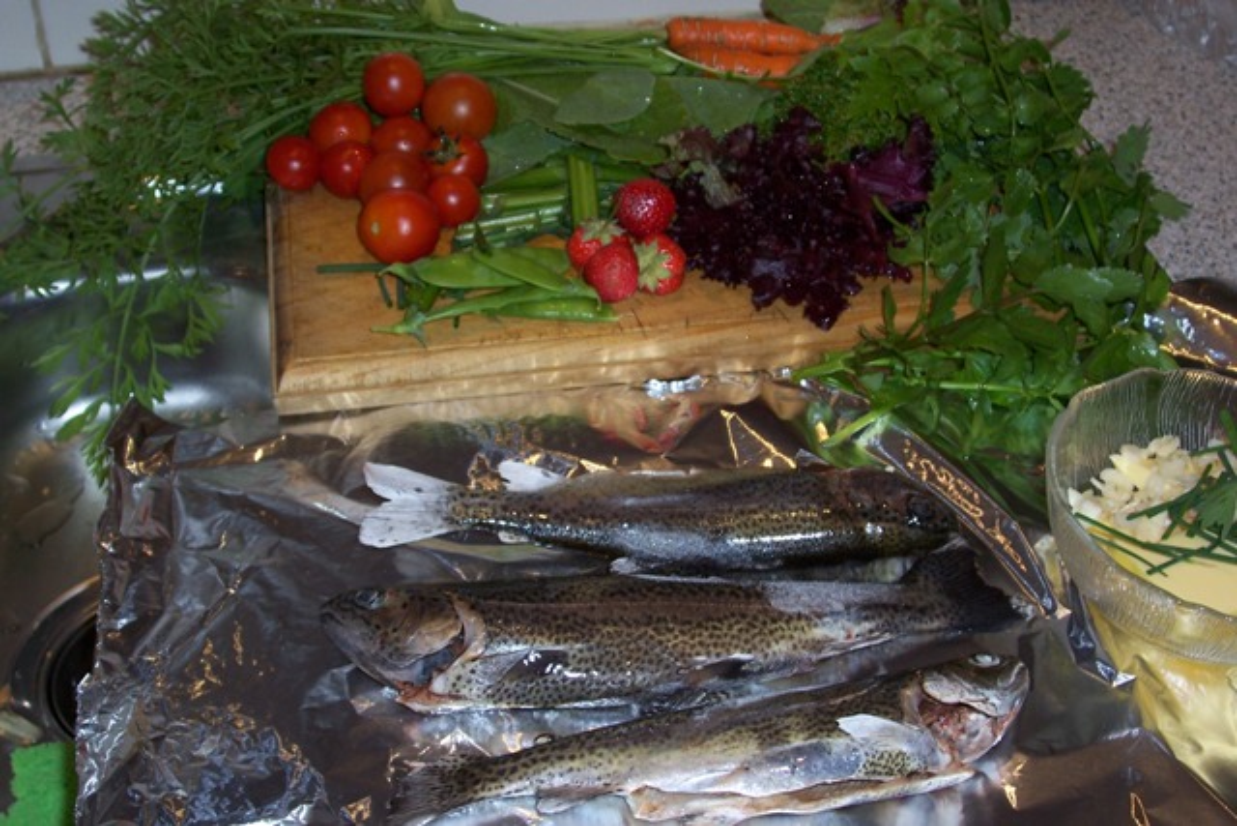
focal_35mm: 42
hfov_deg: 46.4
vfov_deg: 31.9
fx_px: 1443
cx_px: 618
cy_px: 413
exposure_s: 1/60
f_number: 3
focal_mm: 7
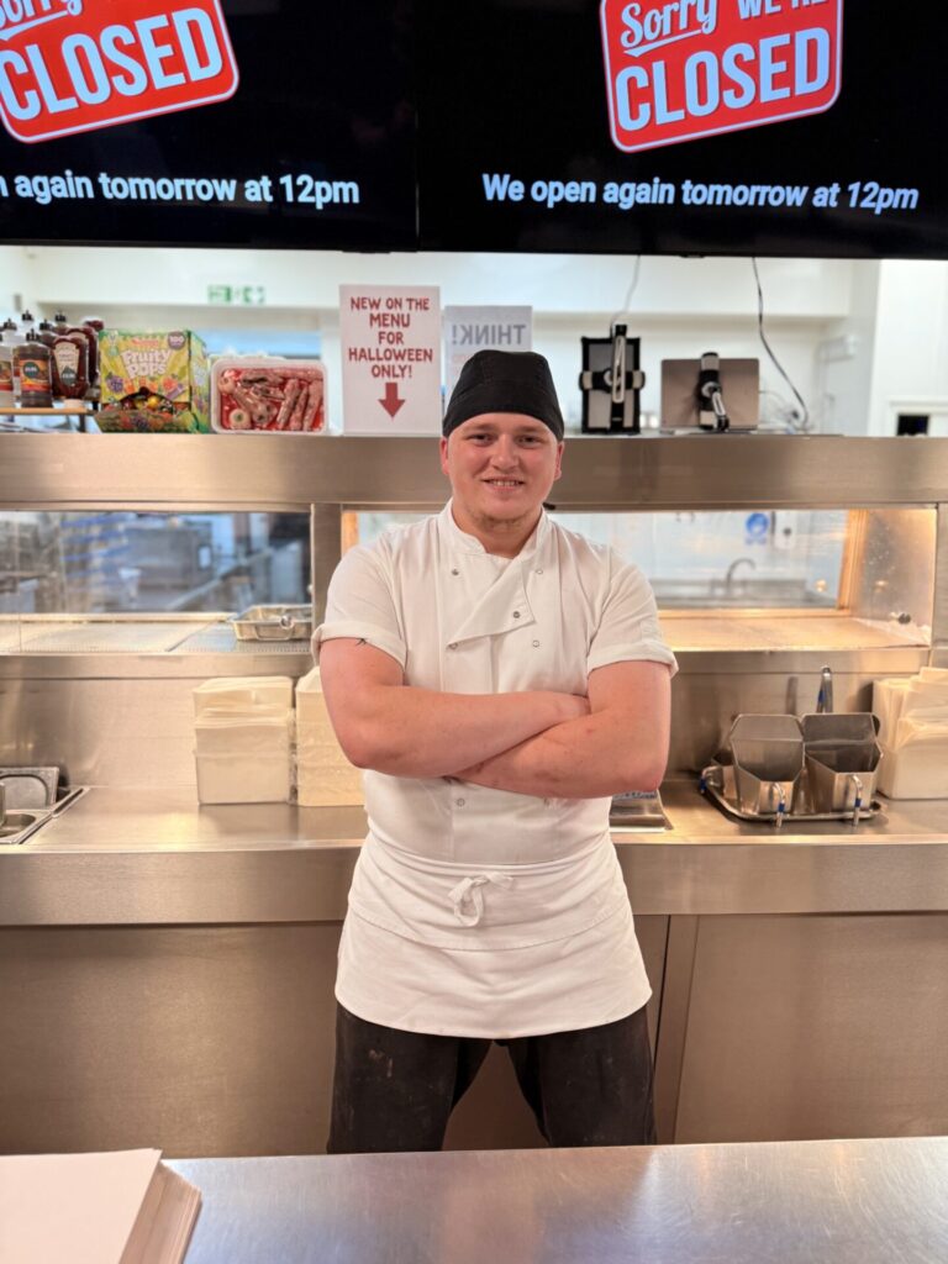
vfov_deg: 71.6
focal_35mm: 24
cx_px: 474
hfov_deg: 56.8
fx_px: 876
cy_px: 632
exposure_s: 1/100
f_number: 1.78
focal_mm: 6.76
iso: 125
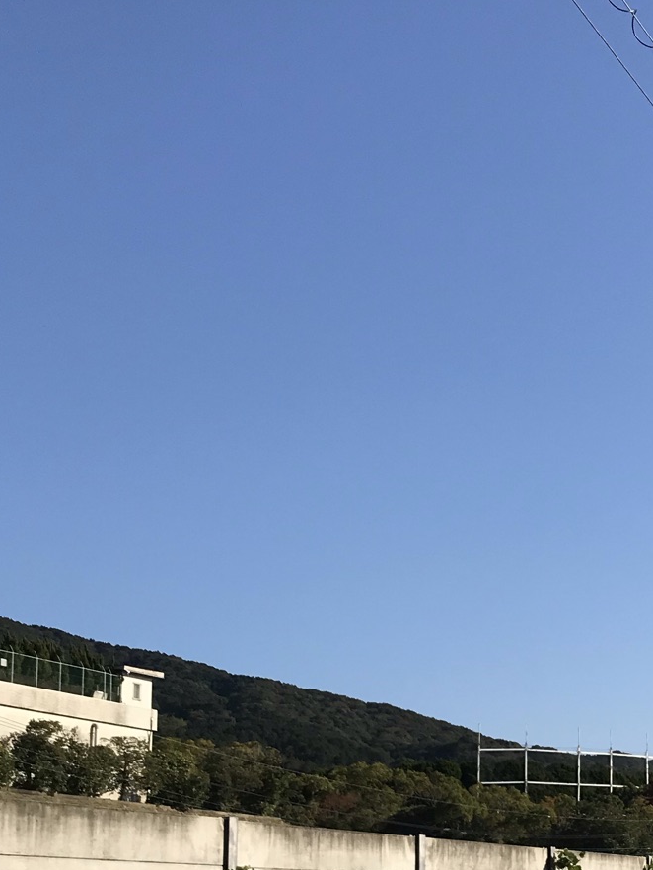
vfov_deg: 29.2
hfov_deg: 21.4
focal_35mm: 65
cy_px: 692
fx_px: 1634
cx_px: 719
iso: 20
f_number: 1.8
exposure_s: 1/2994
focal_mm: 3.99
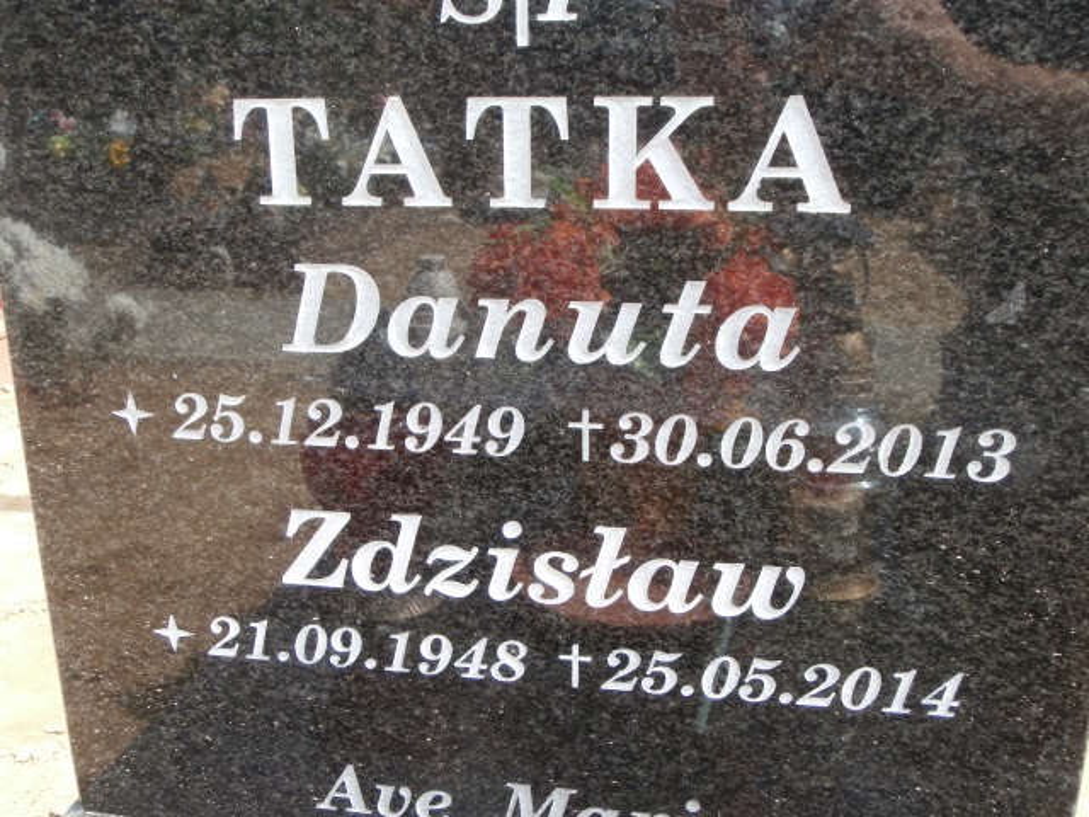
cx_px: 544
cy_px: 408
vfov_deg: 37.7
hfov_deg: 49.0
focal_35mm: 38
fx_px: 1195
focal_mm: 6.67
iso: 100
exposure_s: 1/250
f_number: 3.9
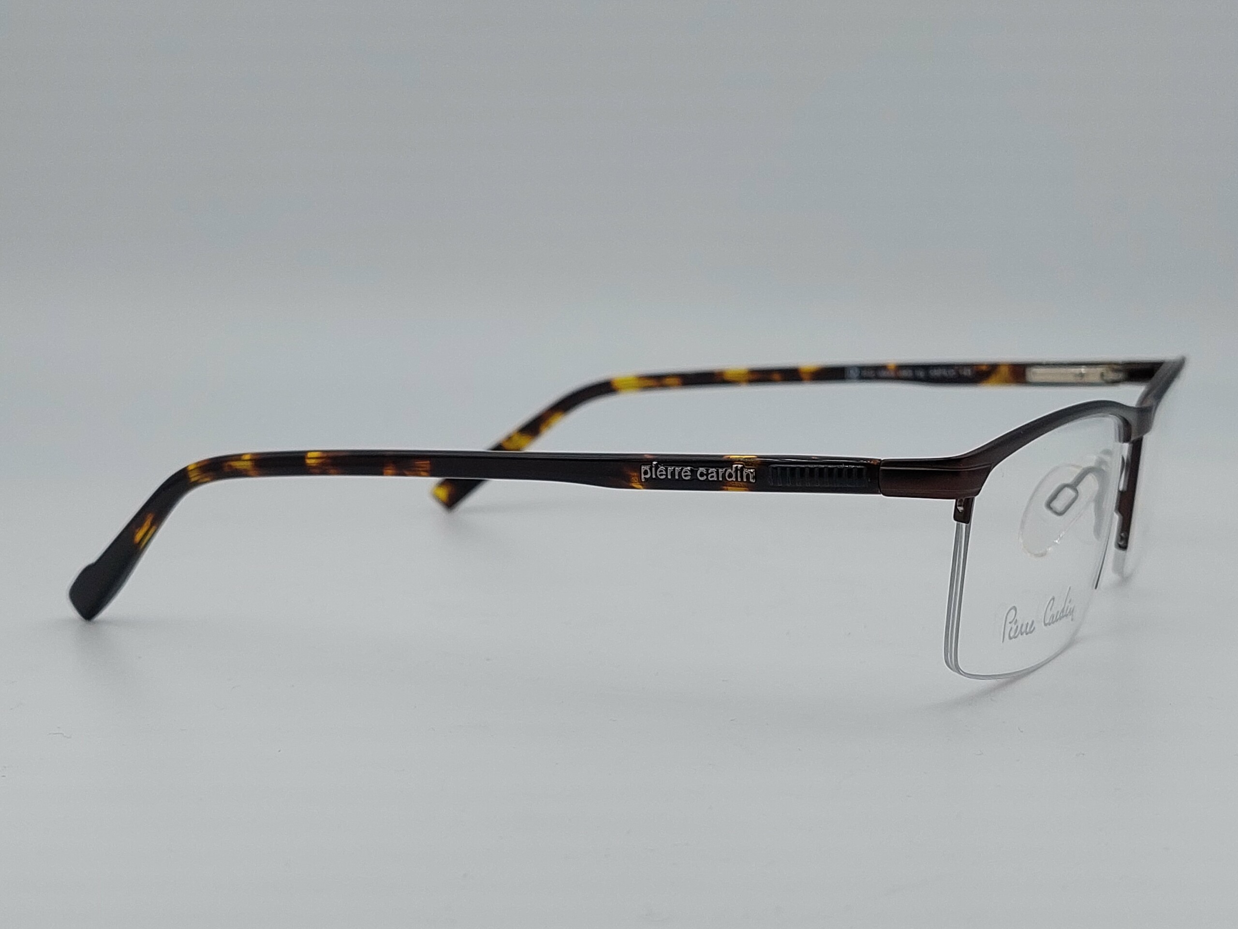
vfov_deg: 54.9
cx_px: 619
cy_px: 464
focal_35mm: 25
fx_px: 894
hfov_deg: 69.4
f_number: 1.8
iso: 40
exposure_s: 1/1605
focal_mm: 5.23
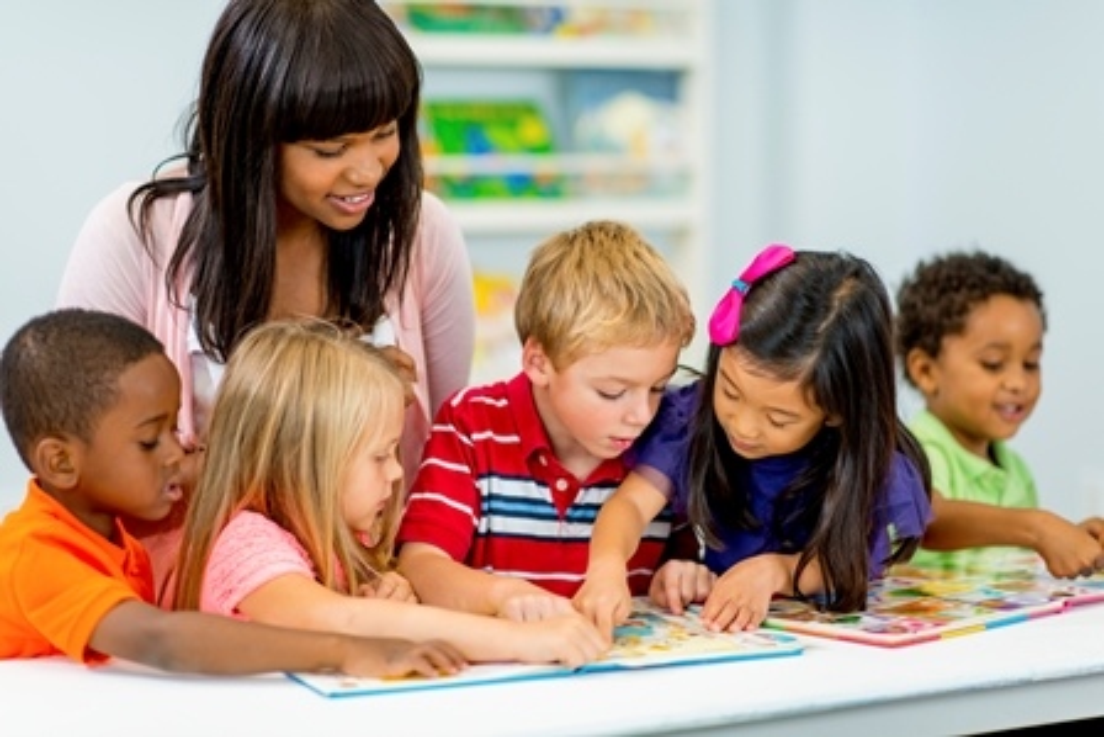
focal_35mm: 85
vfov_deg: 16.1
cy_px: 368
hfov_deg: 23.9
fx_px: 2607
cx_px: 552
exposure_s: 1/200
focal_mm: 85
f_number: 1.8
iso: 100
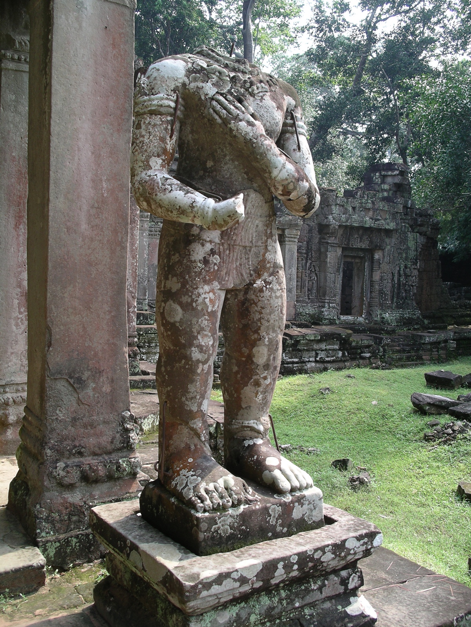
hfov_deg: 38.7
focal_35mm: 37
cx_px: 236
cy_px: 314
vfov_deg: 50.1
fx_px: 671
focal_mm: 7.8
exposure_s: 1/160
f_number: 3.2
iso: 64
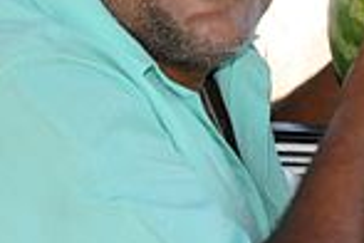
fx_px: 2143
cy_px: 200
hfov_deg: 9.2
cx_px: 711
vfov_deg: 6.5
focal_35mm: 212
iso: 1000
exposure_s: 1/200
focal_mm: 26
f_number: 10
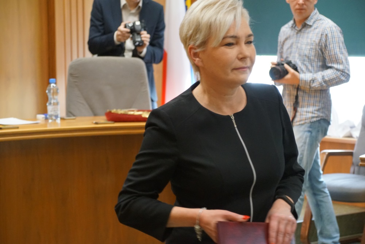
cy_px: 122
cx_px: 182
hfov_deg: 19.5
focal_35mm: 105
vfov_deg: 13.0
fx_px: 1065
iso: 3200
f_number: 5.6
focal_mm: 70
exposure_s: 1/100
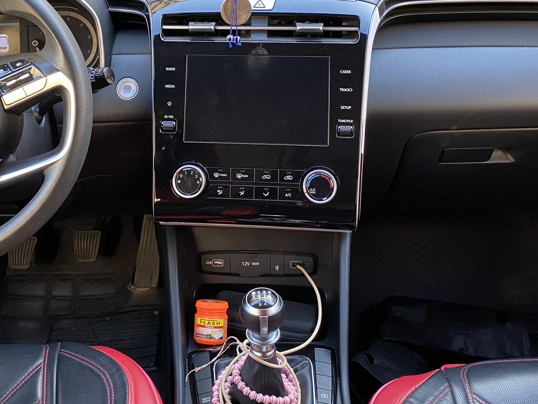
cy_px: 101
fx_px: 715
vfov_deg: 31.0
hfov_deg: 41.1
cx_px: 226
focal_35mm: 46
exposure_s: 1/94
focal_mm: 4.25
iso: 125
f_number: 1.8
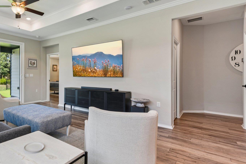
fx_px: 144
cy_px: 76
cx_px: 64
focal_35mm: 21
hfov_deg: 75.8
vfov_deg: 59.5
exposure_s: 1/15
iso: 100
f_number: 8
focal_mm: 14
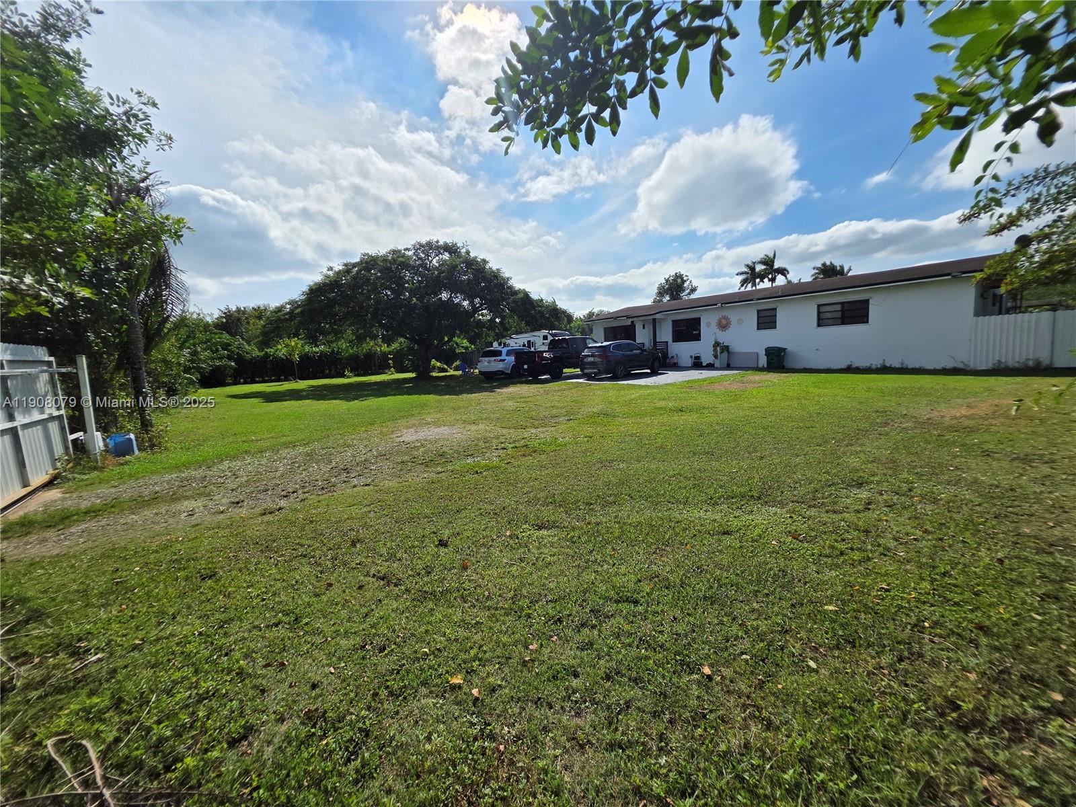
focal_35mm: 13
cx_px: 538
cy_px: 404
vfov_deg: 89.9
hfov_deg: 106.2
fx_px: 404
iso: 40
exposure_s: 1/6121
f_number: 1.9
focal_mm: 2.2
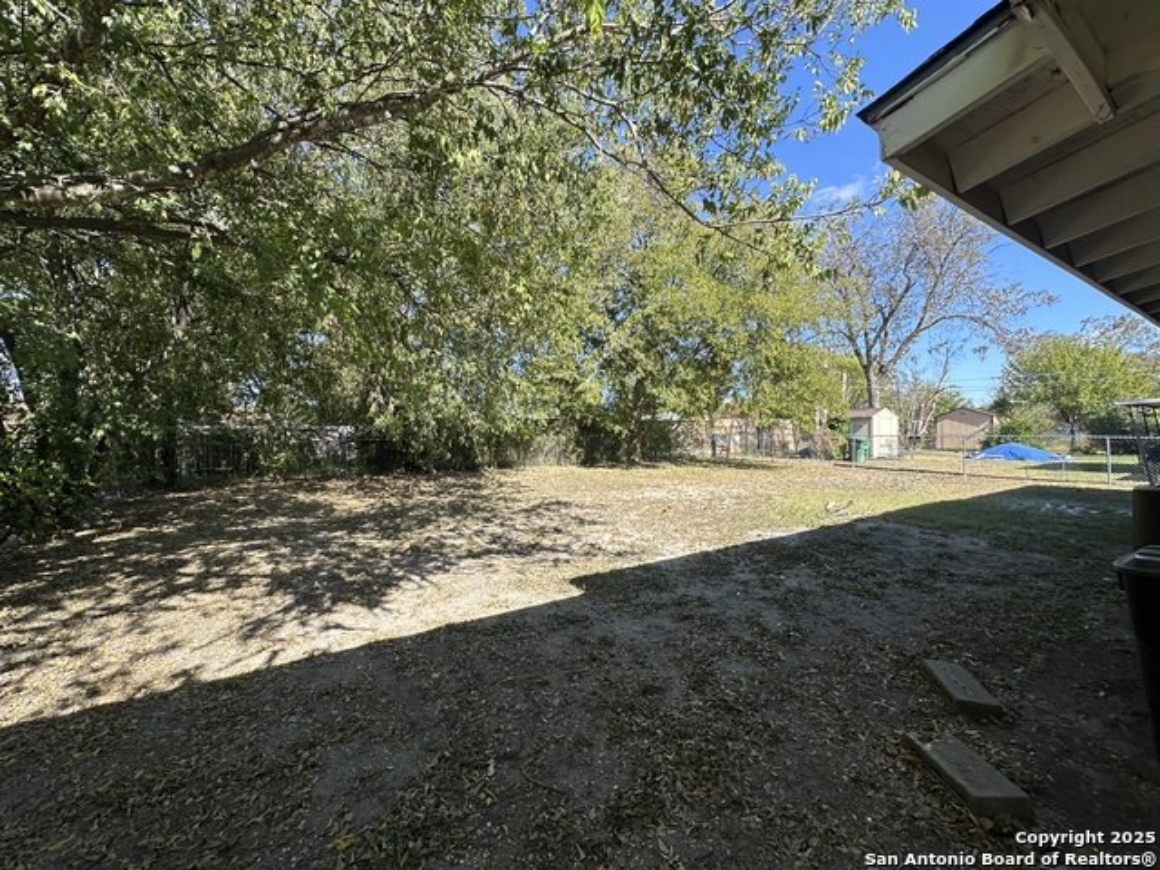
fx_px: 469
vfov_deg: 85.7
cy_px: 435
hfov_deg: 102.1
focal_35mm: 14
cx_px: 580
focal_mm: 2.22
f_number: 2.2
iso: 40
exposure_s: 1/764
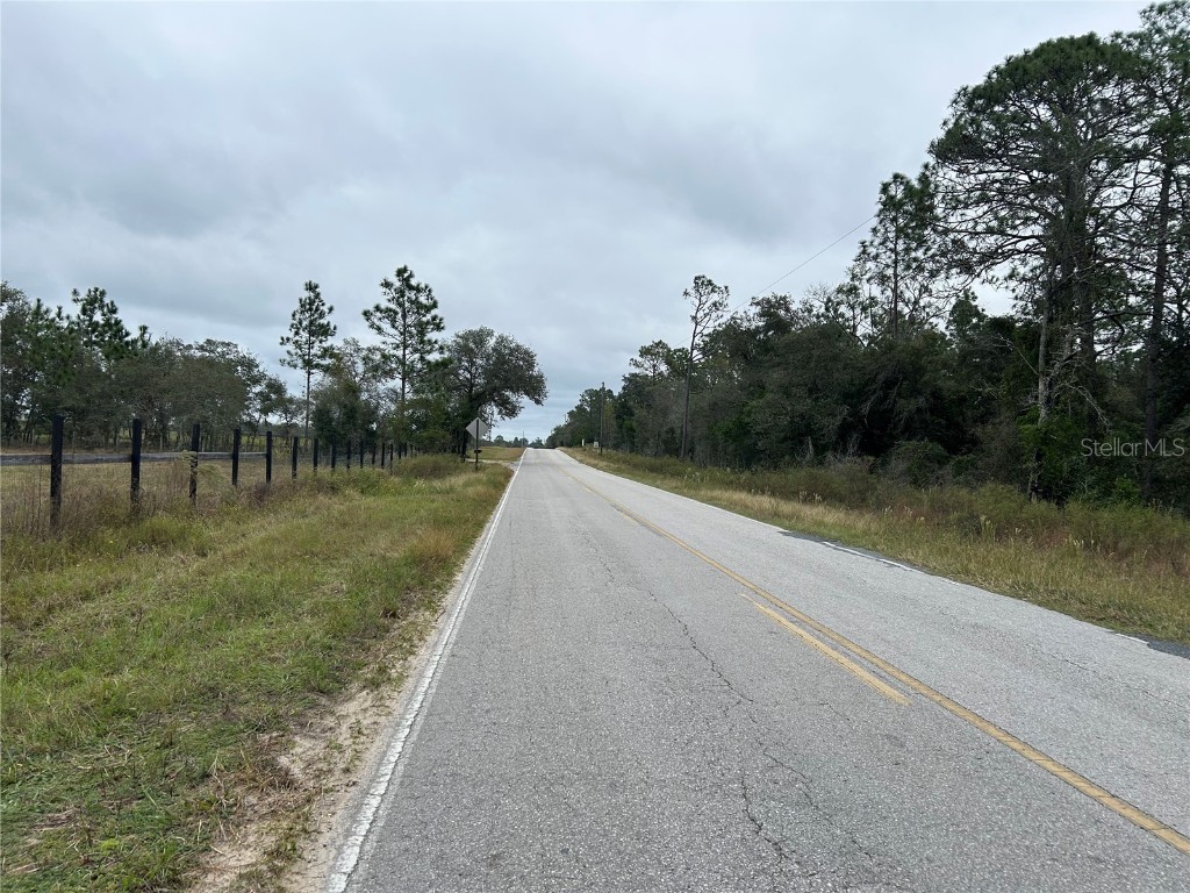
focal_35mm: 26
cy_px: 446
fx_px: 894
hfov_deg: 67.3
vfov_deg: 53.1
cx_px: 595
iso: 50
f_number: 1.5
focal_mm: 5.7
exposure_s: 1/1511
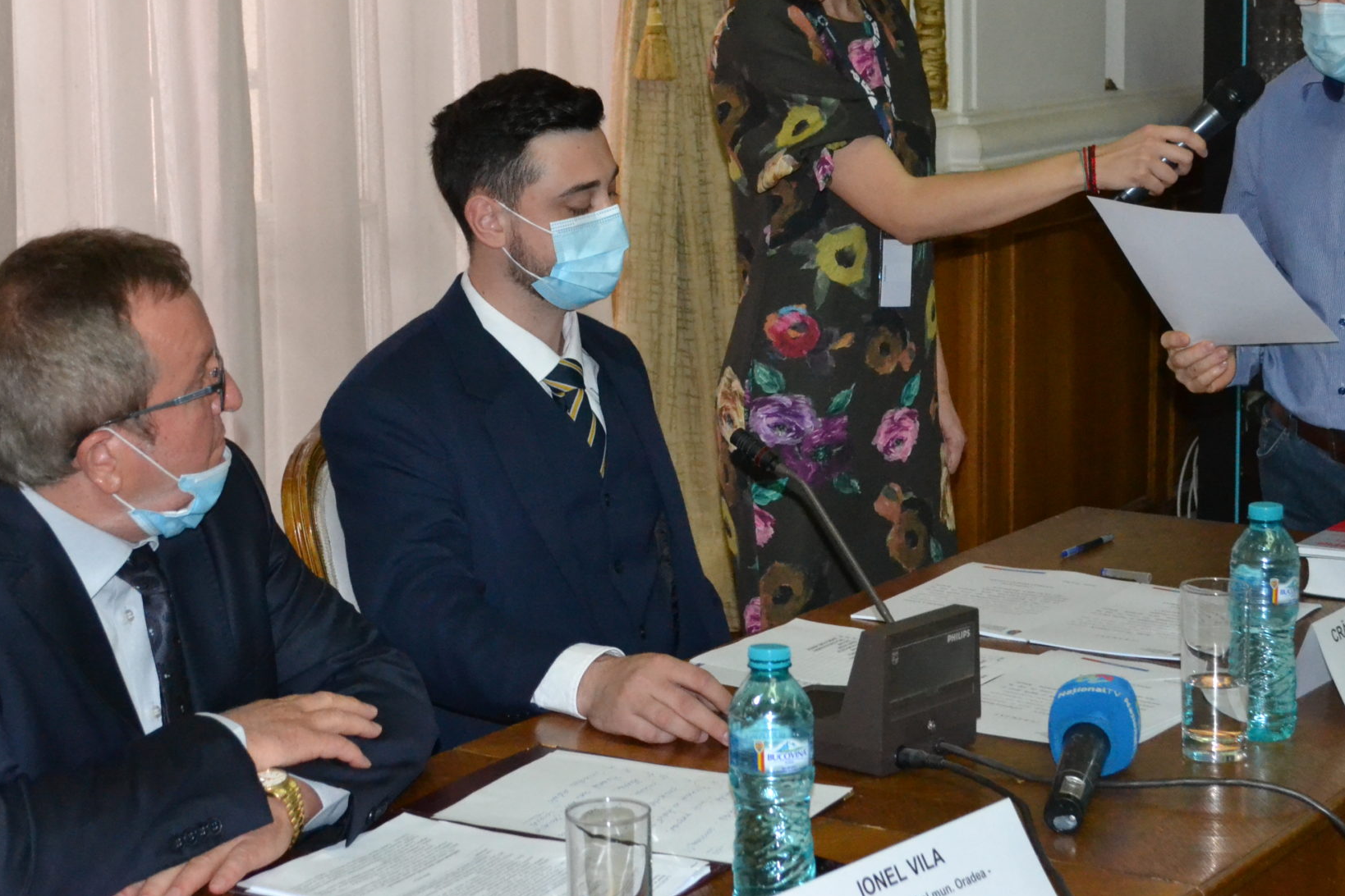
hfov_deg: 27.0
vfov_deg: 18.2
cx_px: 654
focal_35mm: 75
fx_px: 2802
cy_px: 341
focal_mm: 32
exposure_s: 1/60
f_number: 4.8
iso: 3200
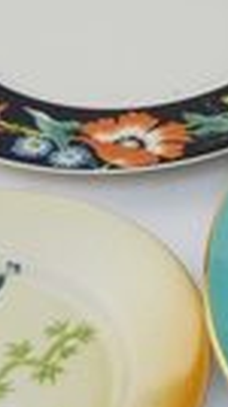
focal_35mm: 183
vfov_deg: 11.8
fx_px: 1974
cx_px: 854
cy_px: 118
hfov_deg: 5.8
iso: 200
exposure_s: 1/160
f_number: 6.3
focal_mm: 26
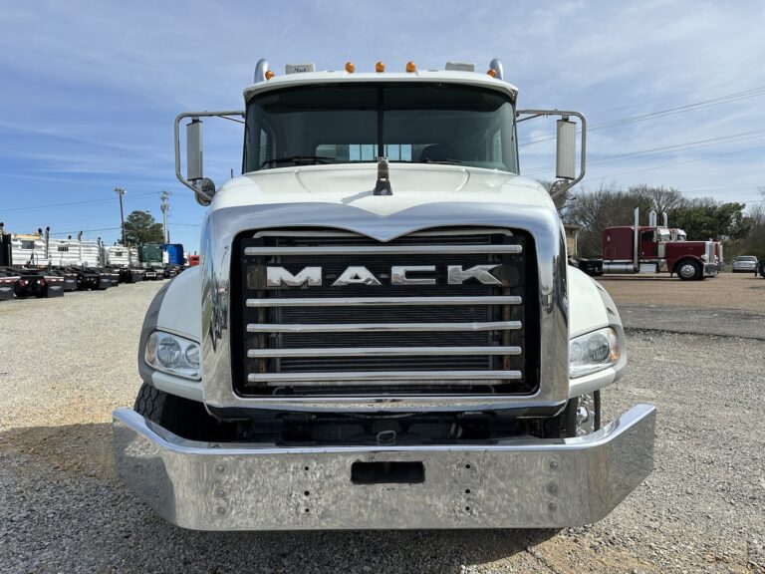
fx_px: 530
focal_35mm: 24
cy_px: 287
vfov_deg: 56.8
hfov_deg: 71.6
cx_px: 382
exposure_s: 1/6211
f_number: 1.78
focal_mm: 6.86
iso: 80
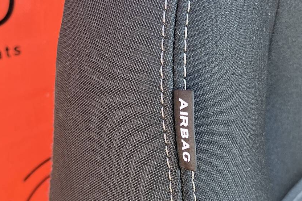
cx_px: 162
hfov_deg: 38.2
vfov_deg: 25.9
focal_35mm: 52
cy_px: 126
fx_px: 436
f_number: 1.6
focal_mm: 5.1
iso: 125
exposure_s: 1/108
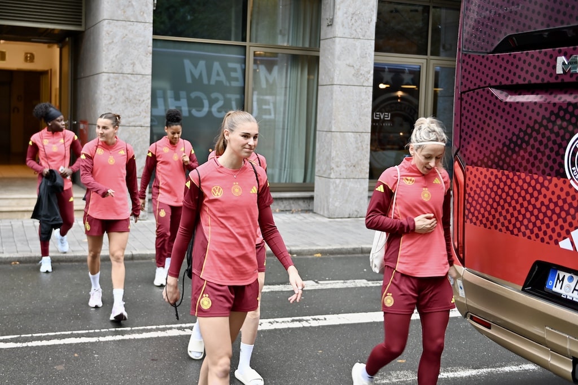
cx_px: 289
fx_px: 562
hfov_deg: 54.4
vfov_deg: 37.9
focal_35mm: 35
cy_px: 192
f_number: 2.8
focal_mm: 35
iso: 280
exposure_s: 1/100
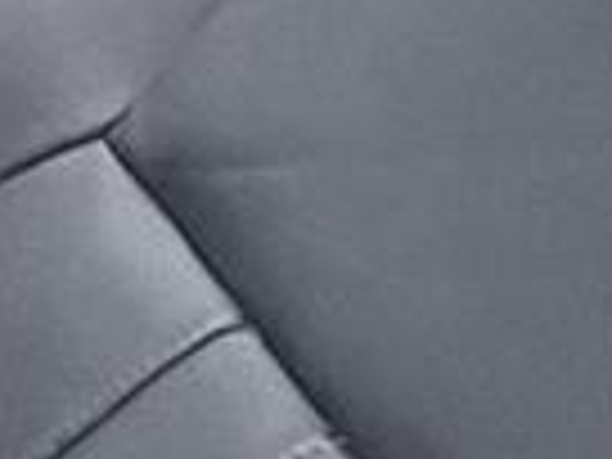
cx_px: -1269
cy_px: -436
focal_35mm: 92
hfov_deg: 11.2
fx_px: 1627
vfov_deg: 13.8
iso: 80
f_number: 2.2
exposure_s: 1/99
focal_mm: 2.22
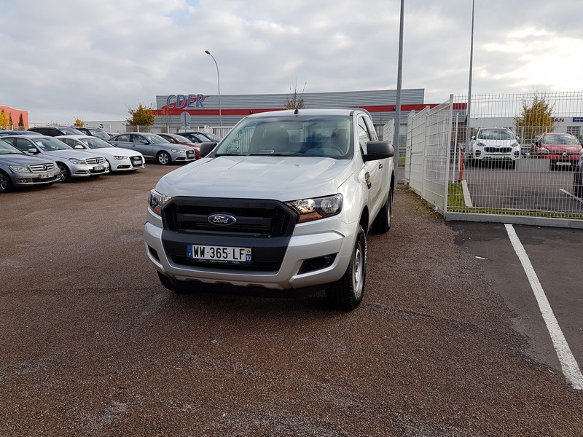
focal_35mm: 26
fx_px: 438
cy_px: 218
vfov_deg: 53.1
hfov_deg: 67.3
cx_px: 292
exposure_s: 1/820
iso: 40
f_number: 1.7
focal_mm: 4.2
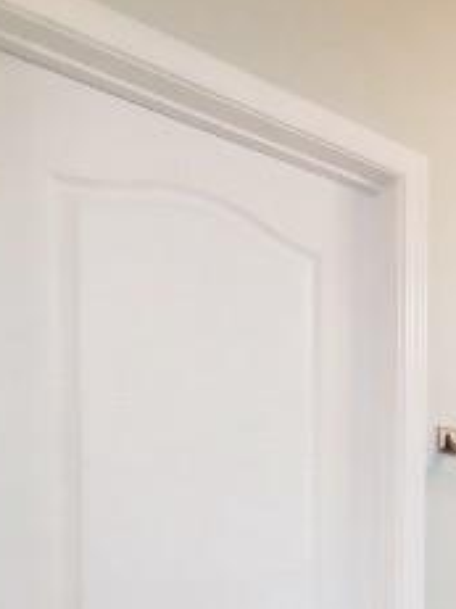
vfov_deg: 45.1
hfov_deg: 35.4
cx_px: 469
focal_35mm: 36
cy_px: 580
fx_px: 633
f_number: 2.2
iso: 125
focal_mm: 1.8
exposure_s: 1/60
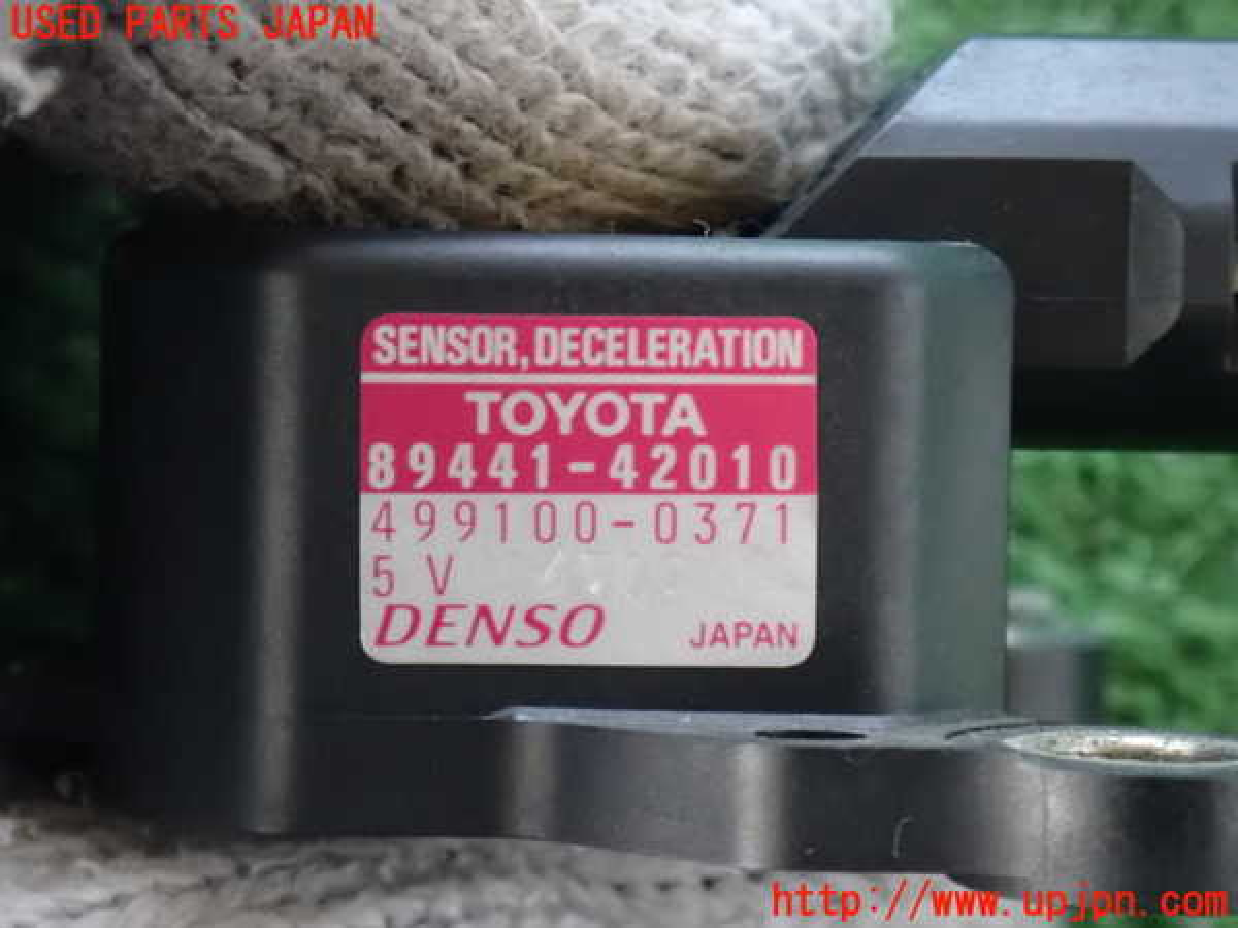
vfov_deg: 14.8
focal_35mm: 100
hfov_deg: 19.6
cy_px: 464
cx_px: 619
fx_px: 3576
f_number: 4.9
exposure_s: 1/13
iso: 1600
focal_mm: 18
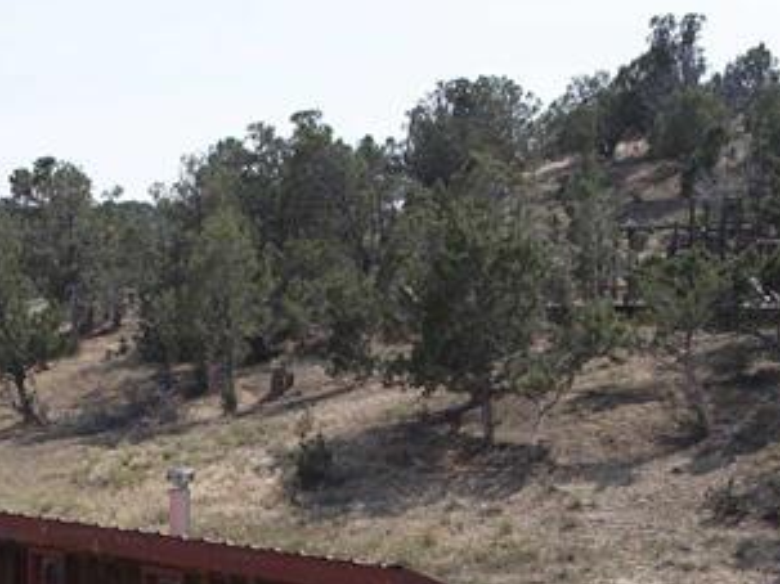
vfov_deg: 17.6
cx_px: 118
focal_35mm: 81
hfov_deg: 23.6
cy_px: 648
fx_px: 1824
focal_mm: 12.29
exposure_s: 1/80
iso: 200
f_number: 2.8
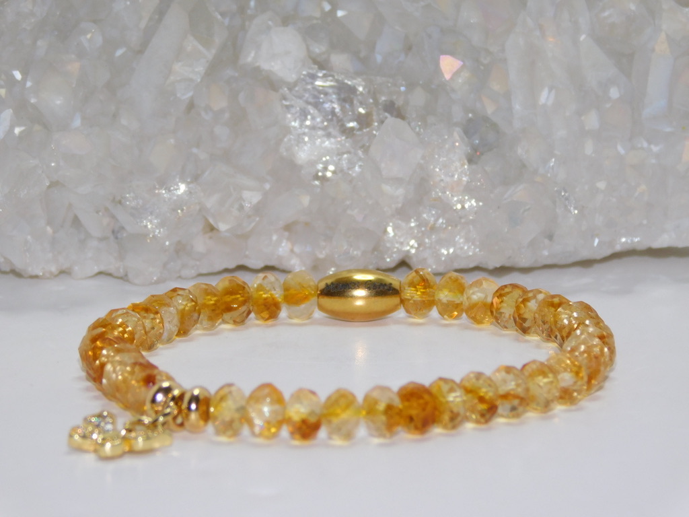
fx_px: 4618
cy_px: 258
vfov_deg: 6.4
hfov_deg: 8.5
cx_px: 344
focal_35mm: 232
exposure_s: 1/60
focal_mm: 41.3
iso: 200
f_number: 5.6
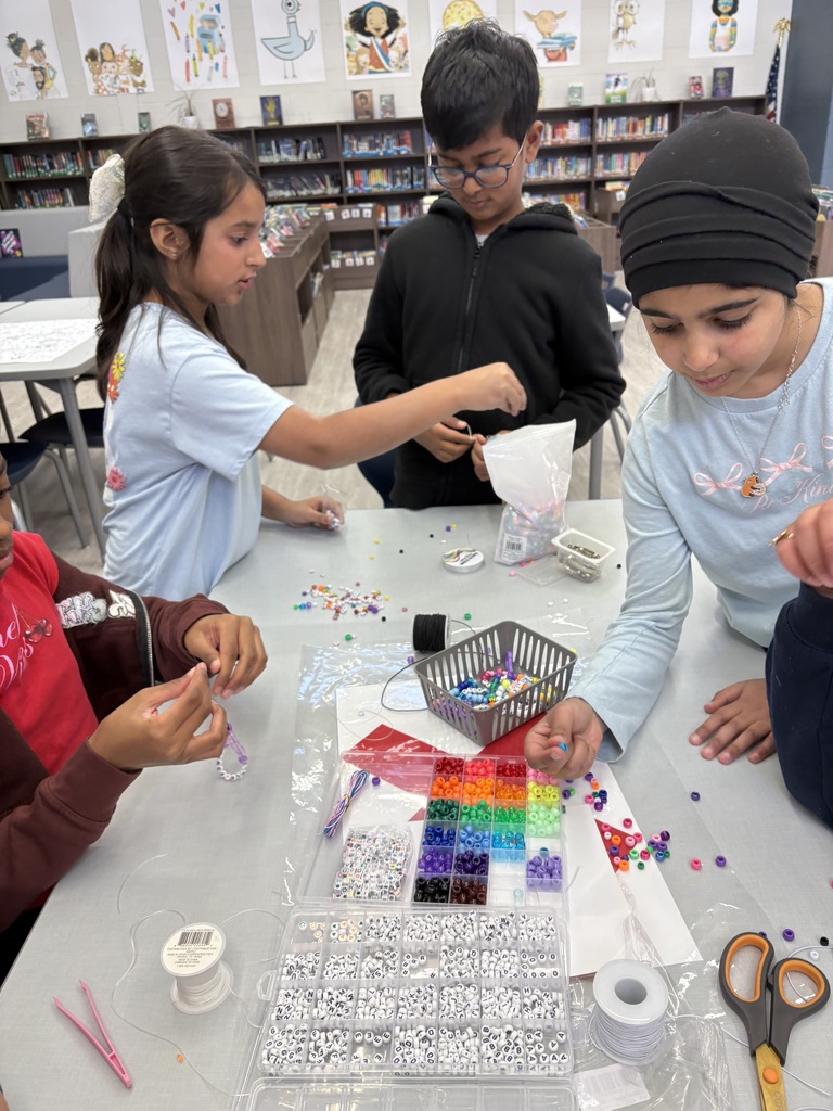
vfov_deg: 67.3
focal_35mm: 26
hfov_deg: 53.1
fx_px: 834
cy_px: 556
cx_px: 416
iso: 64
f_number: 1.6
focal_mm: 5.96
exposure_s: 1/60
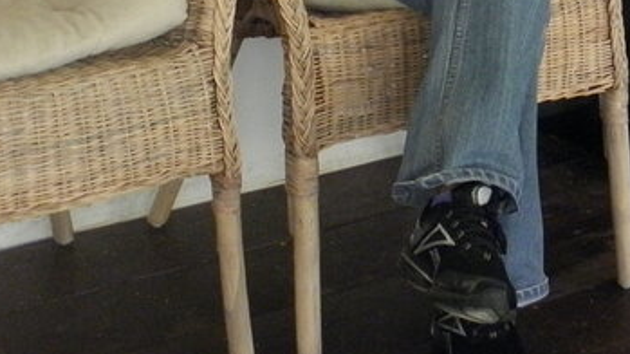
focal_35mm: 105
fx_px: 1753
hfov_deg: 19.8
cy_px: -323
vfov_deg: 10.7
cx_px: 630
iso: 200
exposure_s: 1/15
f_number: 3.5
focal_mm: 5
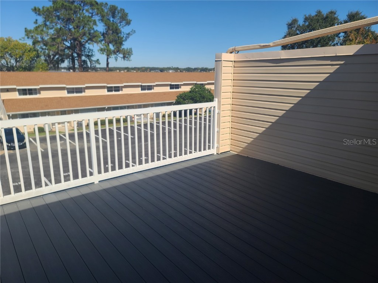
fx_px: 273
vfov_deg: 54.9
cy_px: 142
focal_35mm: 25
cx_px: 189
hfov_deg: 69.4
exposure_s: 1/1542
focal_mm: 7
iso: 16
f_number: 1.8
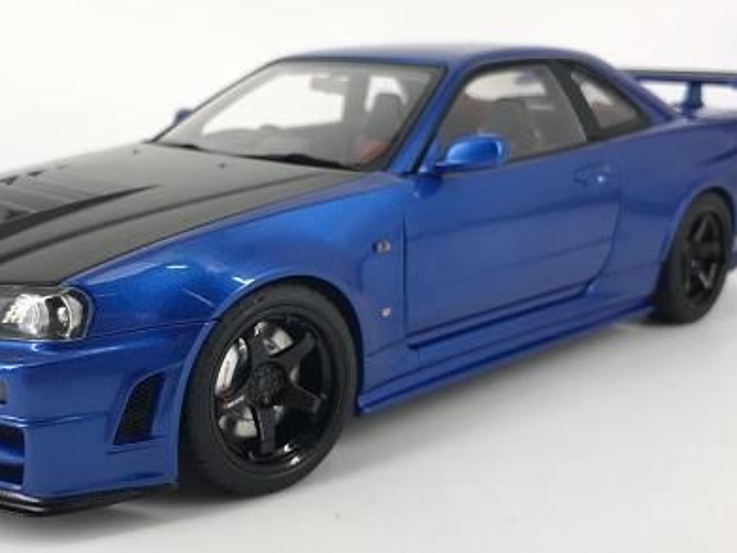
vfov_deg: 33.5
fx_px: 915
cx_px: 292
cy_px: 234
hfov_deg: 43.6
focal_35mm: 43
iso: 20
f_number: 1.8
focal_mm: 3.99
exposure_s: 1/406
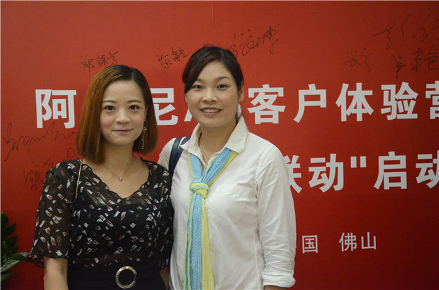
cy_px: 145
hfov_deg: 32.0
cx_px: 220
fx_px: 766
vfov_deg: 21.5
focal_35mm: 63
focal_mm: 42
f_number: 4.8
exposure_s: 1/400
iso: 5600
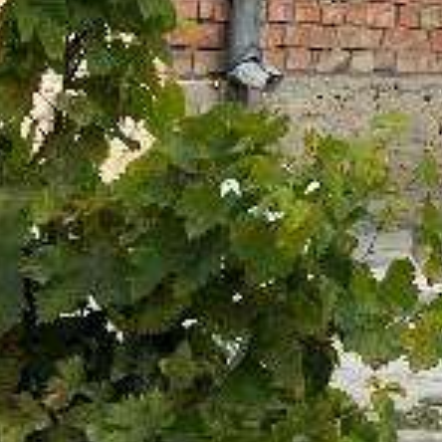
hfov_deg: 9.9
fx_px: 2297
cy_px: -221
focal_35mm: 159
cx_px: 974
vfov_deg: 10.6
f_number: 1.6
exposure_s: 1/2660
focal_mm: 5.1
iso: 32
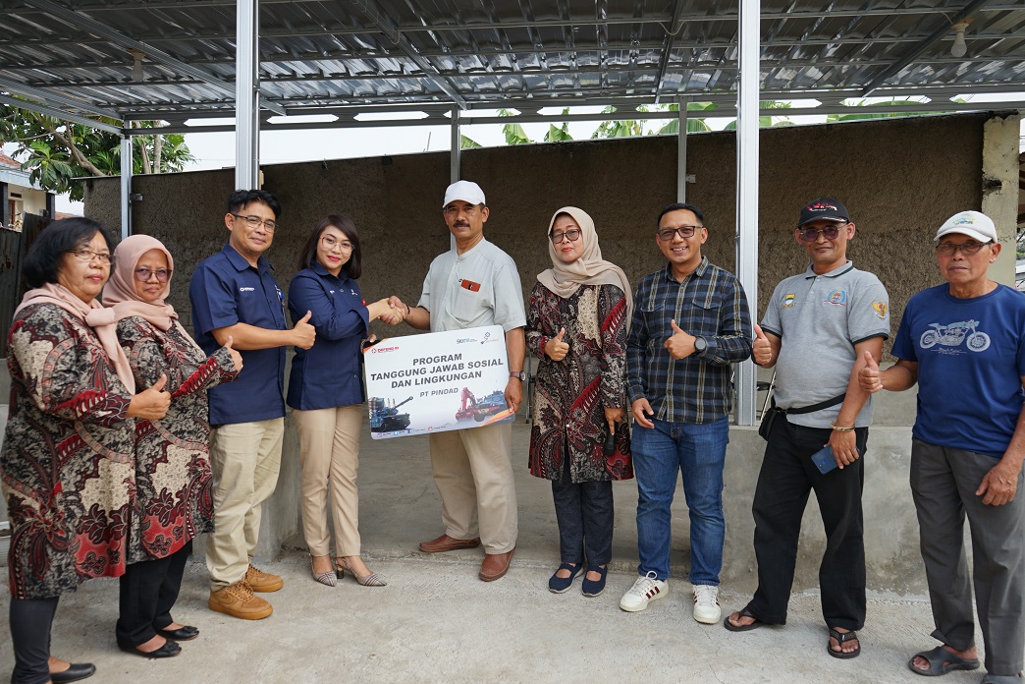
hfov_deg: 61.9
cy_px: 350
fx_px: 854
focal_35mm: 30
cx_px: 499
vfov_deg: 43.6
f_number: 5.6
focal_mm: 29
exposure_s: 1/200
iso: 100
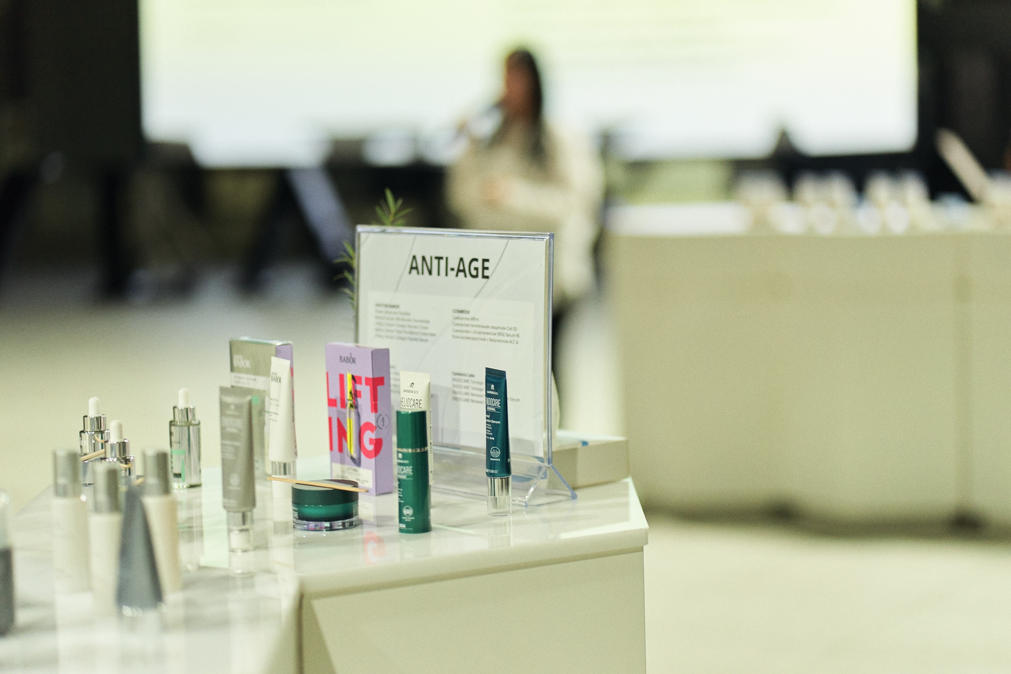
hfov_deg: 23.9
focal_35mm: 85
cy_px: 337
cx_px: 506
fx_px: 2387
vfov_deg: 16.1
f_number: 1.8
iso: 1000
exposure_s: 1/100
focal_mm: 85
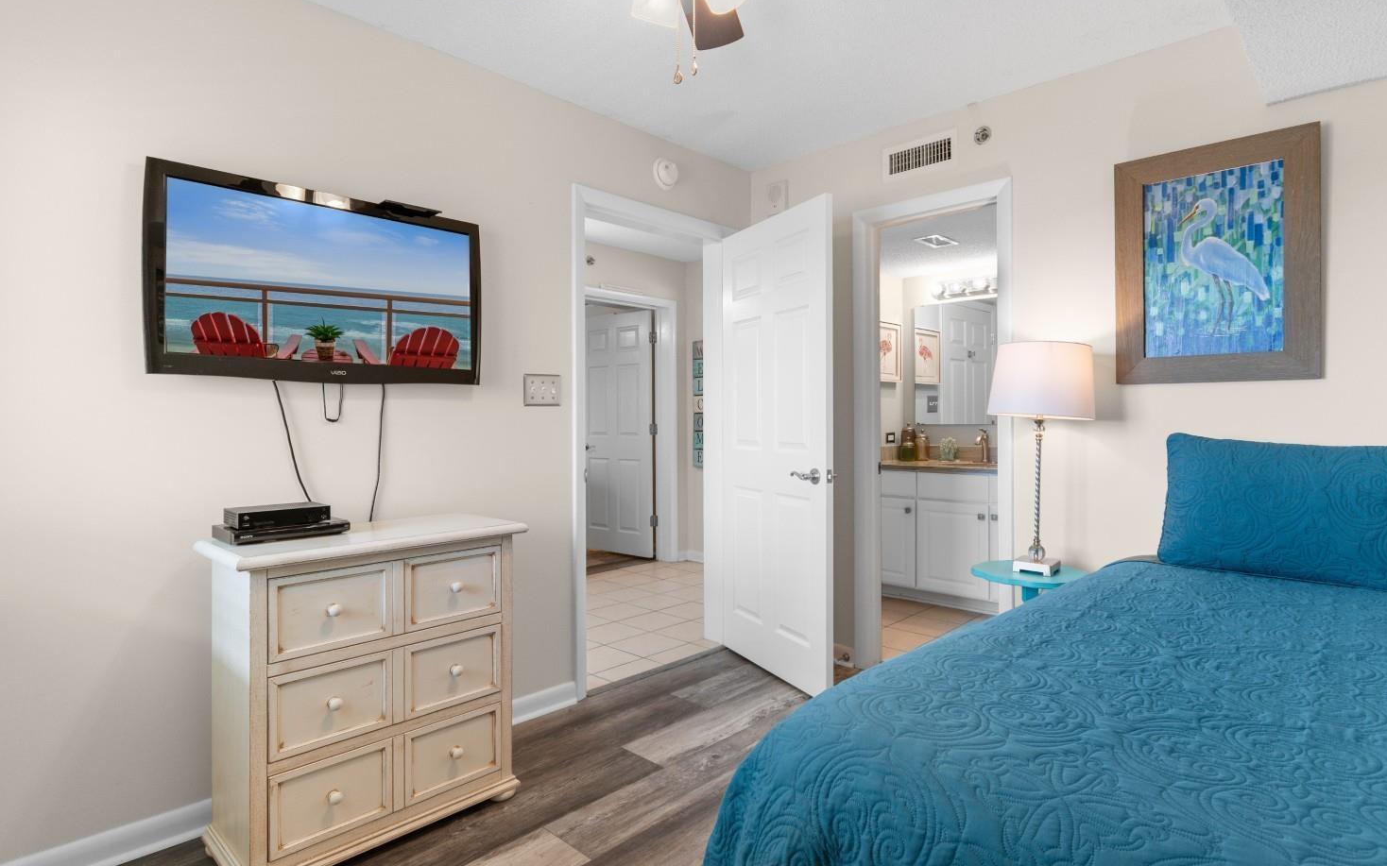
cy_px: 409
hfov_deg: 90.9
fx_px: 680
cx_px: 750
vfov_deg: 64.9
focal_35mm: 18
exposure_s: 1/20
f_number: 4.8
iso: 100
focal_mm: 11
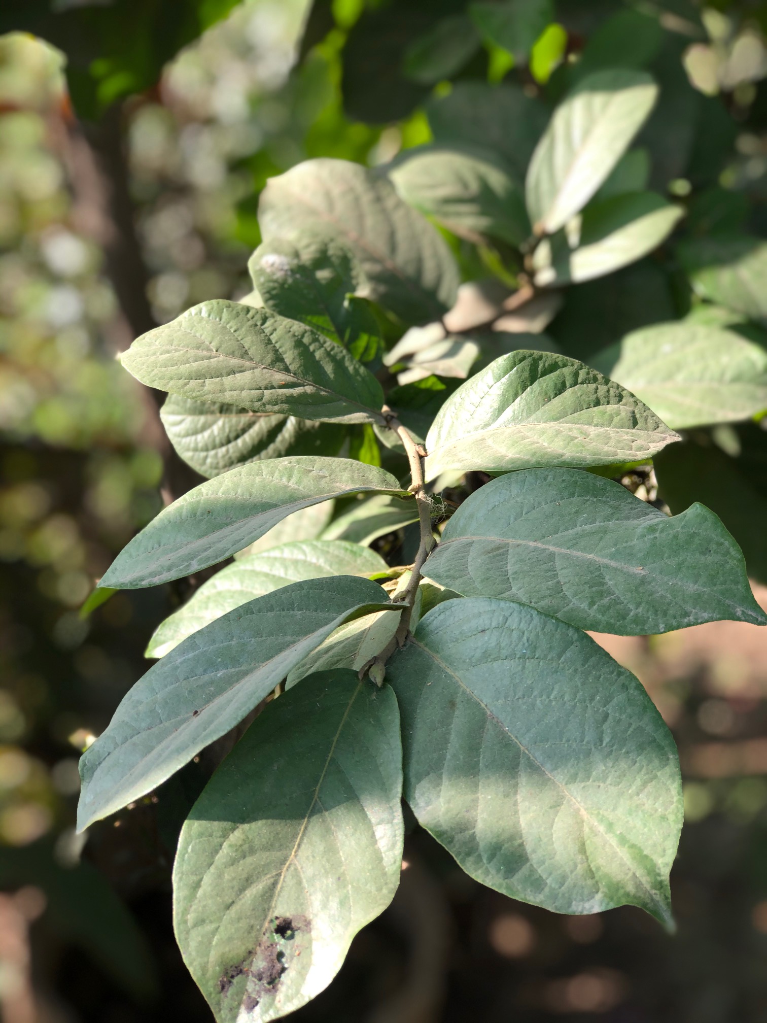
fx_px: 1684
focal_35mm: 57
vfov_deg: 33.8
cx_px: 384
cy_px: 512
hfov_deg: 25.7
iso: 20
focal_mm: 6.6
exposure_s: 1/124
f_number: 2.8
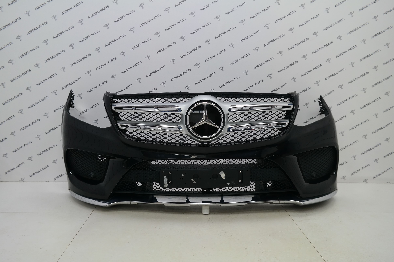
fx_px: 317
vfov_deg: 45.0
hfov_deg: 63.7
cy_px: 131
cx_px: 197
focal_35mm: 29
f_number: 5.6
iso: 200
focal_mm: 19
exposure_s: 1/40
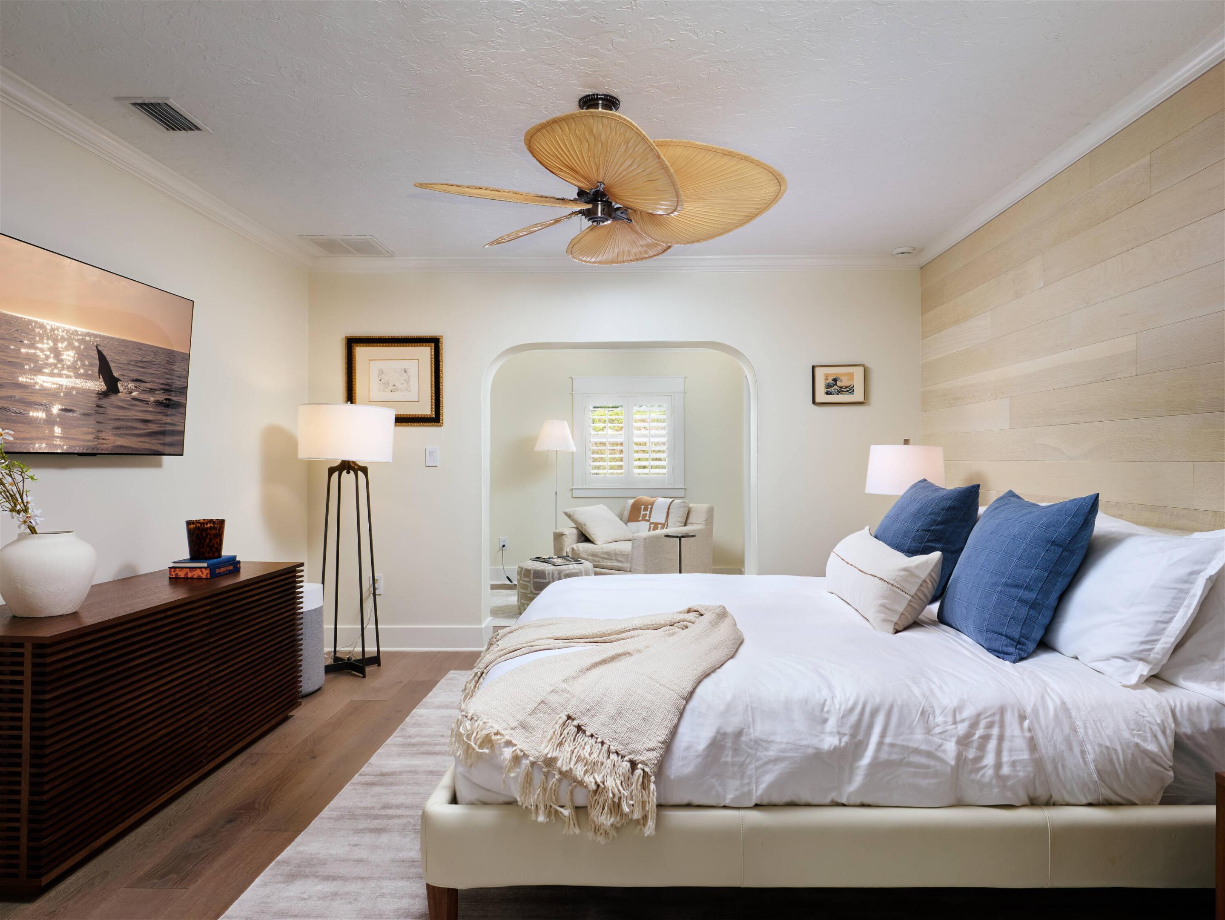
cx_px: 612
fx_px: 850
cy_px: 460
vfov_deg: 56.8
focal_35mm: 24
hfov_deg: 71.6
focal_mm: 12
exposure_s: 1/250
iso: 100
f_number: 5.6
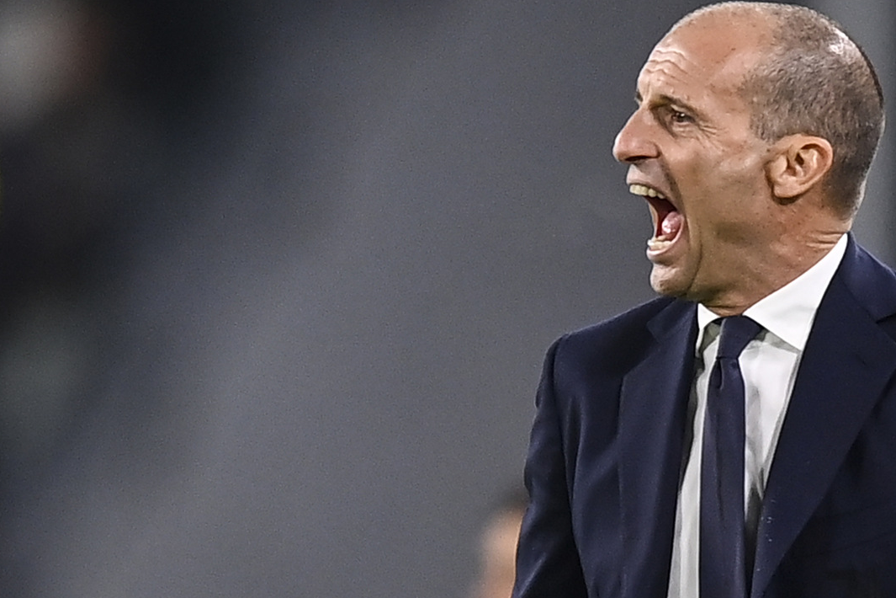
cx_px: 585
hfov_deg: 3.9
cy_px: 343
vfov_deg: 2.6
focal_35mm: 526
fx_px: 13091
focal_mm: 400
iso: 1600
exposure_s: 1/1250
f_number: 3.2
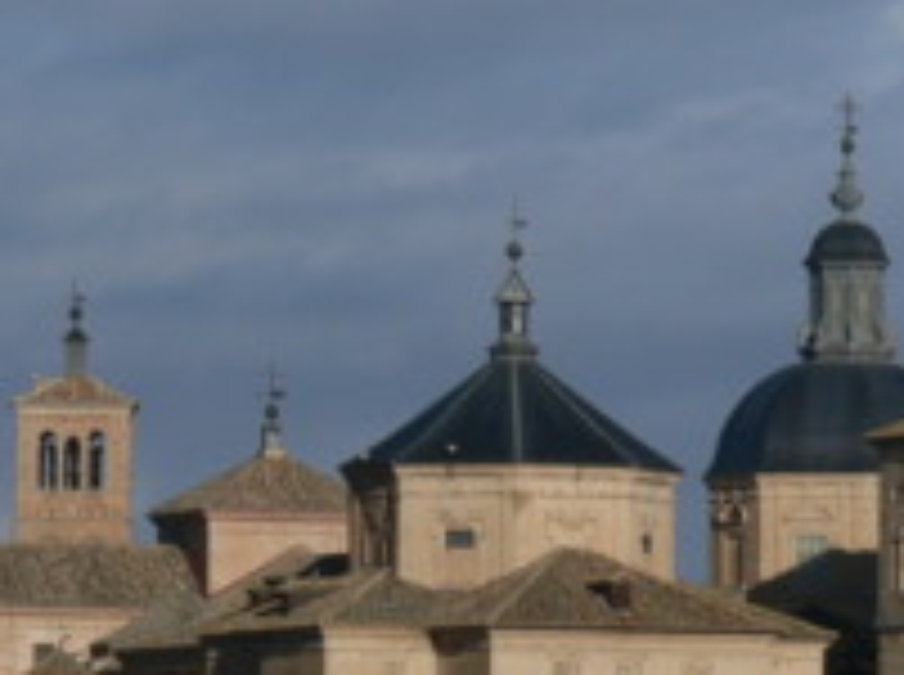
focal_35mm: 597
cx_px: 531
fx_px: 15563
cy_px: 583
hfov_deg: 3.3
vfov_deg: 2.5
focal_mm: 41.9
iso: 80
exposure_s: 1/500
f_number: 8
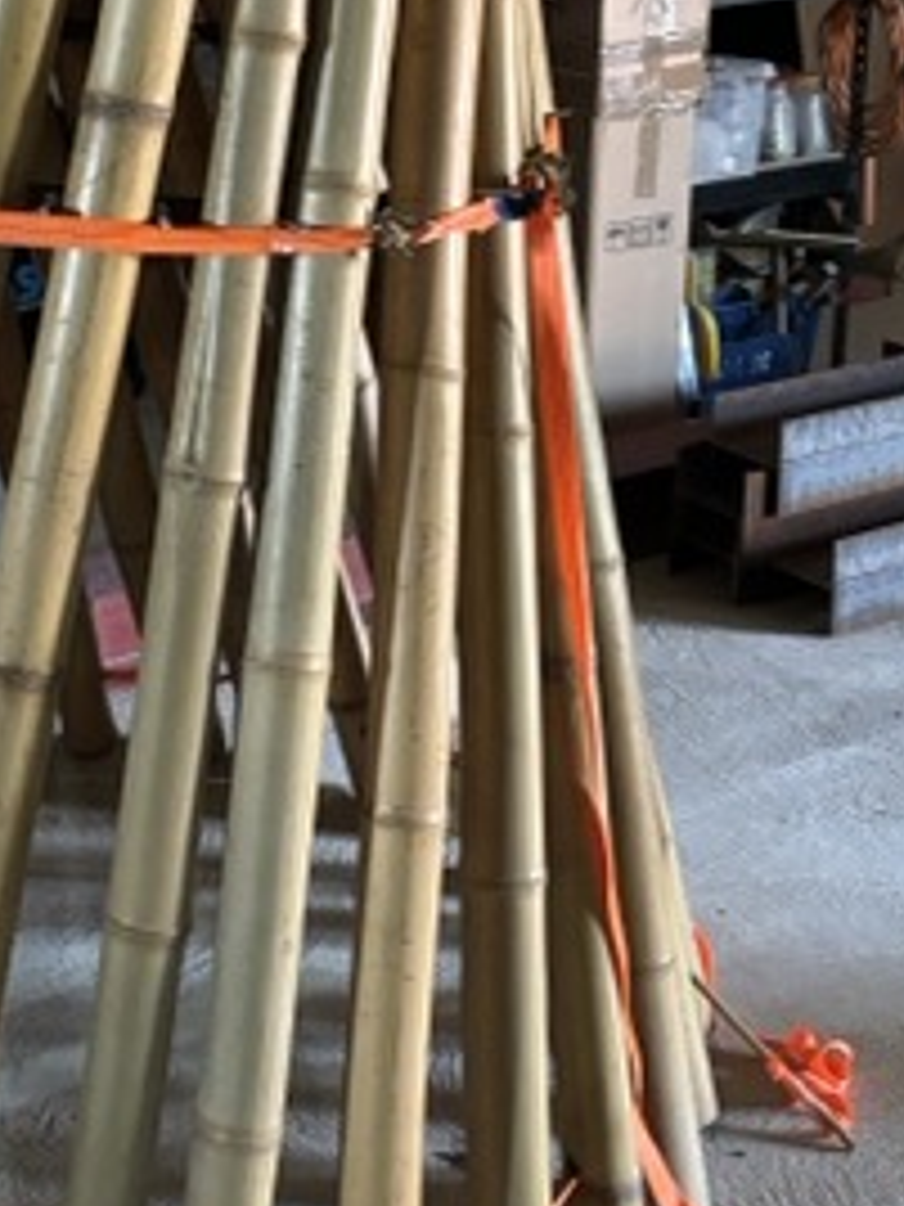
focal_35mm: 62
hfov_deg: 23.1
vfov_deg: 30.2
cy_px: 189
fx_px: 2159
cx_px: 99
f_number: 1.6
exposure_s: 1/40
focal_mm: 5.96
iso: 640
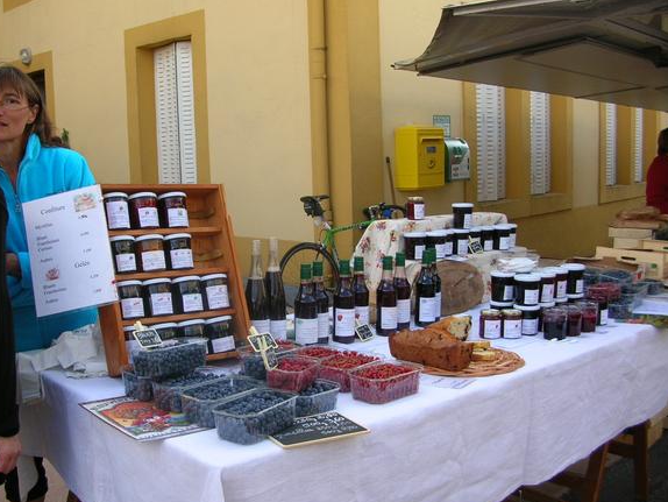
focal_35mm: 39
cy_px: 259
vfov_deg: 36.8
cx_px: 301
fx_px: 753
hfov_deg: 47.8
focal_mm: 5.8
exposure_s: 1/190
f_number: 2.8
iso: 50
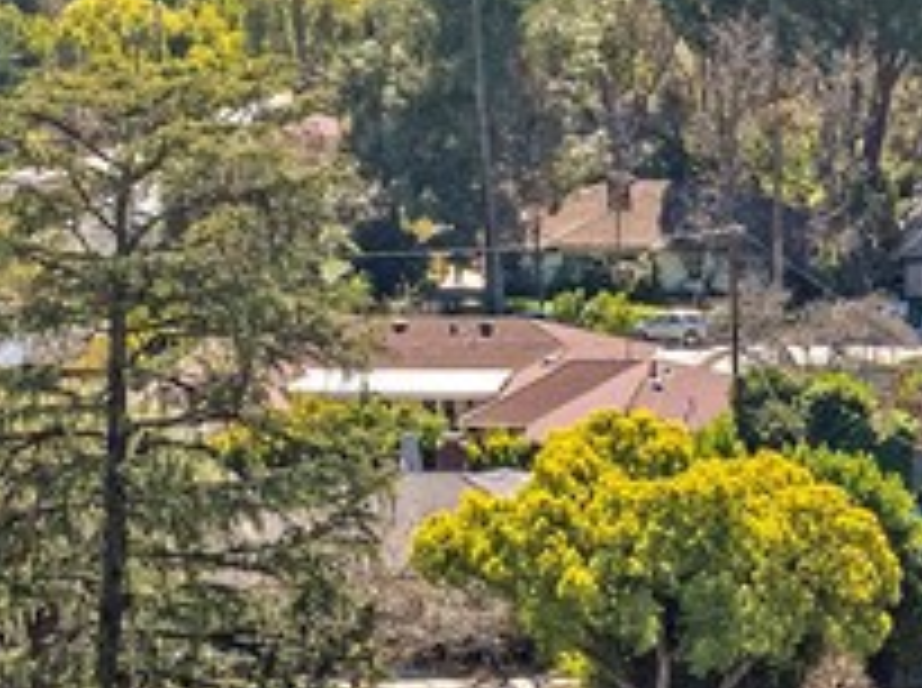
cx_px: 1070
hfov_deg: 15.9
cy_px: 935
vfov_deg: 11.9
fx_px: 3191
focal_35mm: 120
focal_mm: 12.29
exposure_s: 1/400
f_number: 8
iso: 100
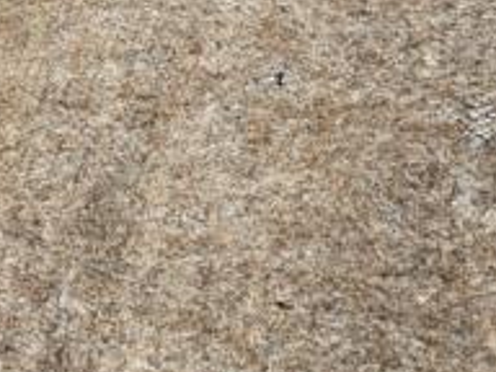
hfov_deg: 19.6
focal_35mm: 96
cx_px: -41
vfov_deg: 15.2
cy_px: 28
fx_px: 1376
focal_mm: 5.4
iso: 25
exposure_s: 1/594
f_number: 1.8
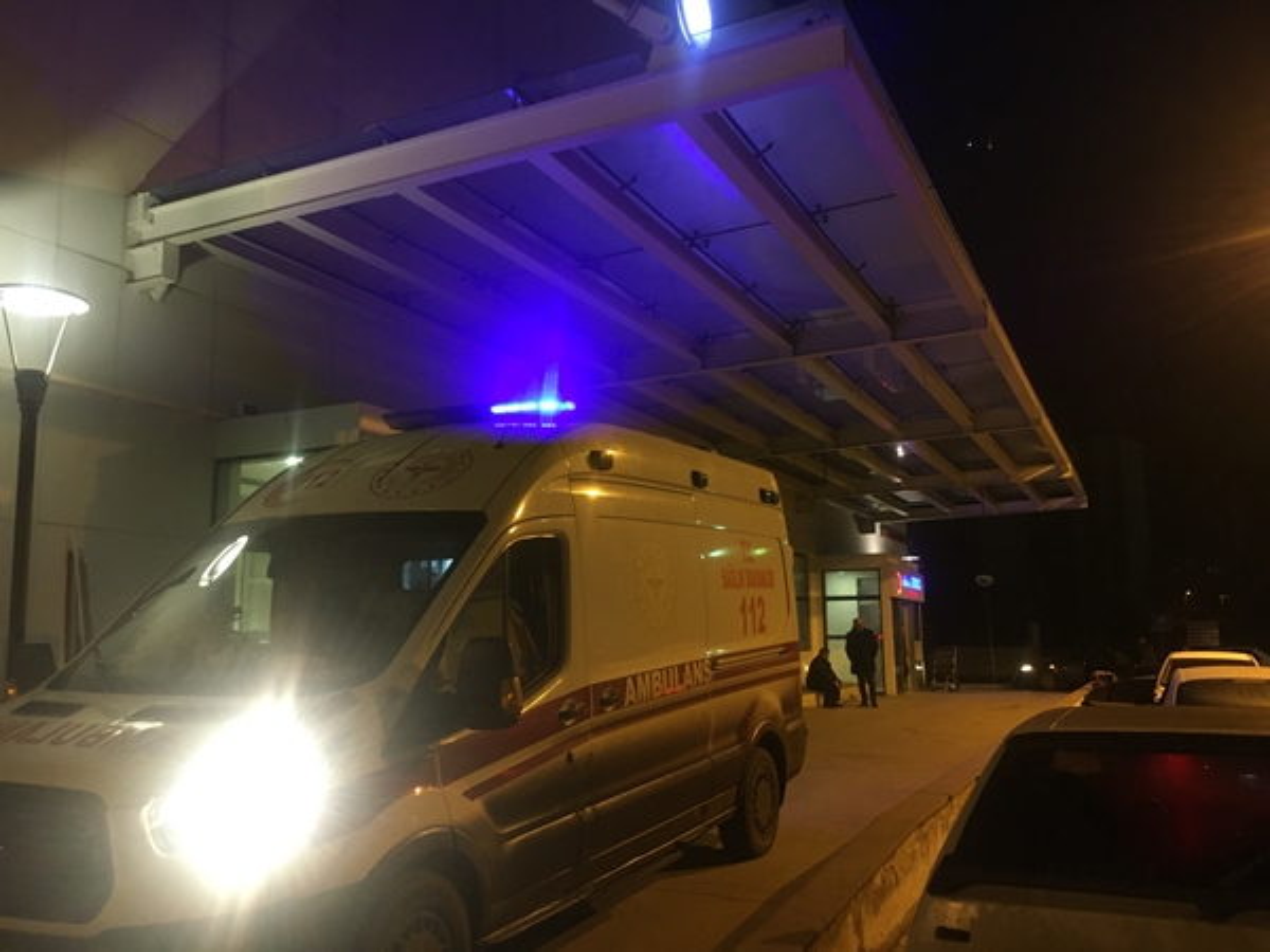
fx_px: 1064
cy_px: 476
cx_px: 635
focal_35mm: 29
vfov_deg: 48.2
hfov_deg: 61.7
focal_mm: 4.15
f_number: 2.2
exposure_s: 1/20
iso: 200
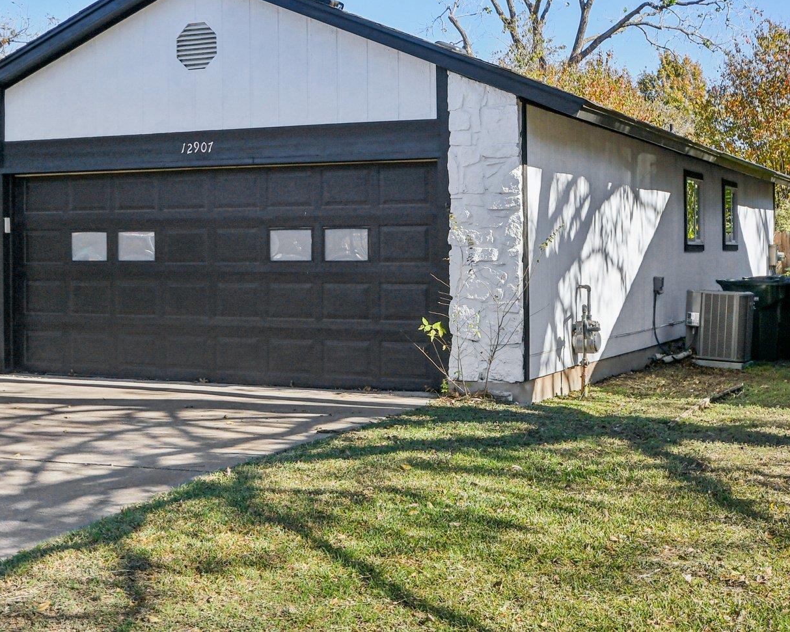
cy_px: 188
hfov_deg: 32.8
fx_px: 1333
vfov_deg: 26.5
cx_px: 280
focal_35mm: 57
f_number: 8
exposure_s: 1/1250
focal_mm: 24
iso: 400
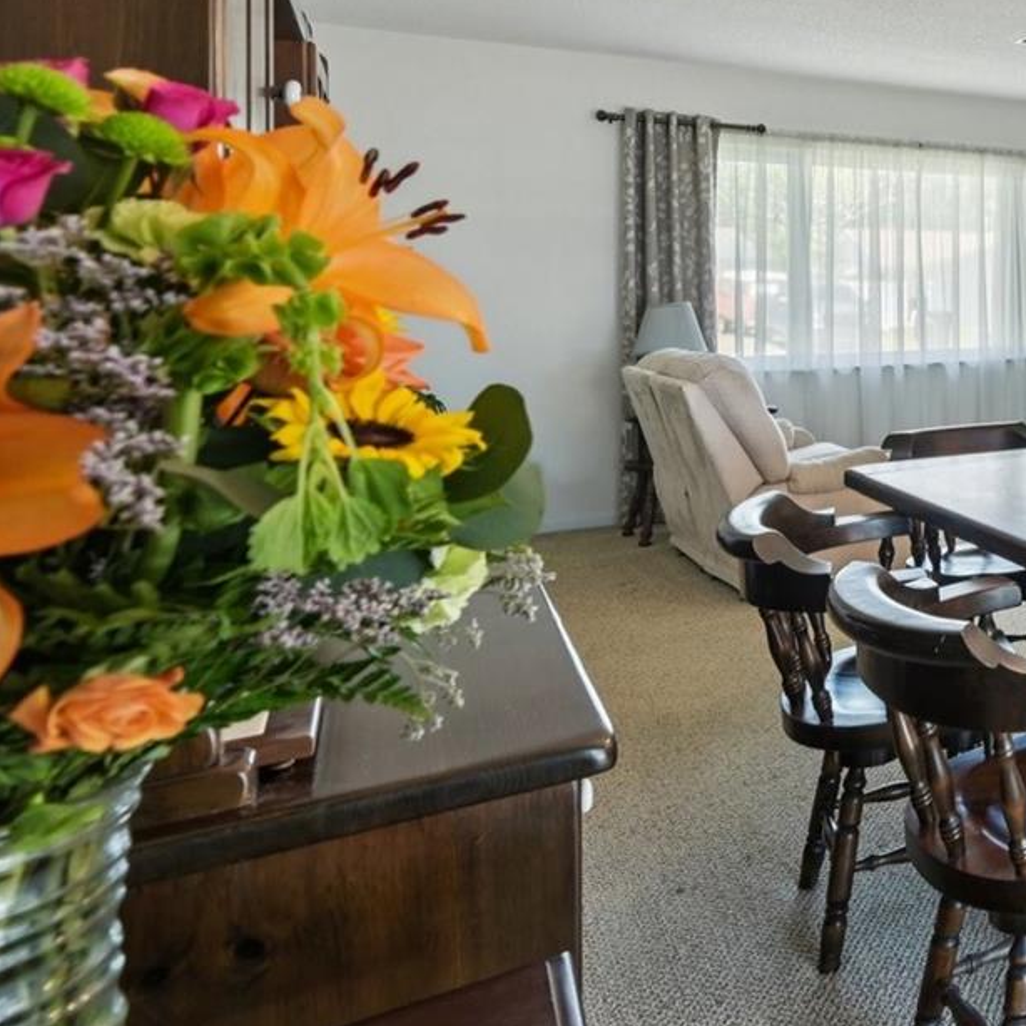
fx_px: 1040
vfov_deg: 51.3
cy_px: 319
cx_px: 1307
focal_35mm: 31
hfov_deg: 36.4
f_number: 8
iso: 400
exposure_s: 1/13
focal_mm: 14
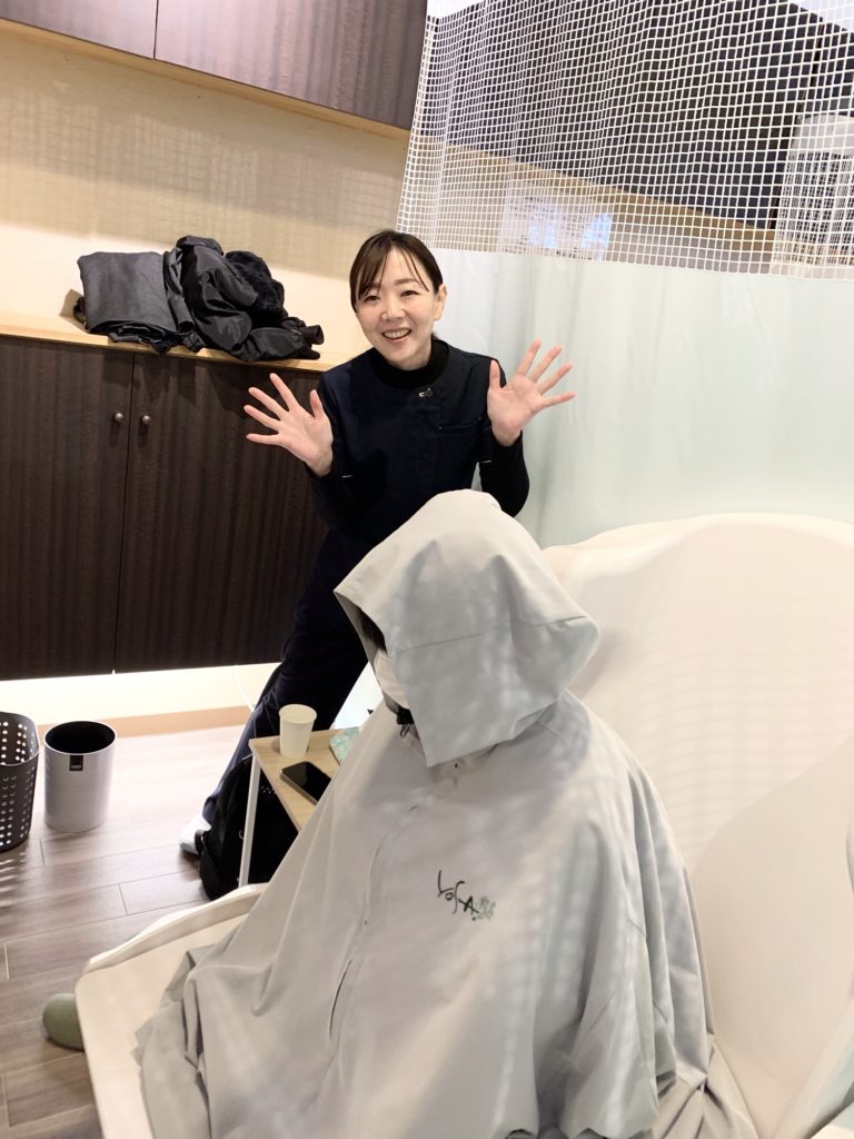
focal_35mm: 26
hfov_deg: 53.1
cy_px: 570
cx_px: 427
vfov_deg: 67.3
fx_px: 855
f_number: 1.8
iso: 250
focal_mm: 4.25
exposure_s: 1/60
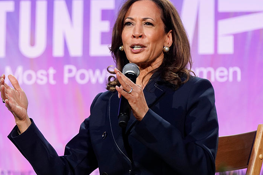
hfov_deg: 8.0
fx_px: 1870
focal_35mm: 256
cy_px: 96
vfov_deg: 5.4
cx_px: 80
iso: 2000
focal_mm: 176
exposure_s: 1/200
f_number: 5.6
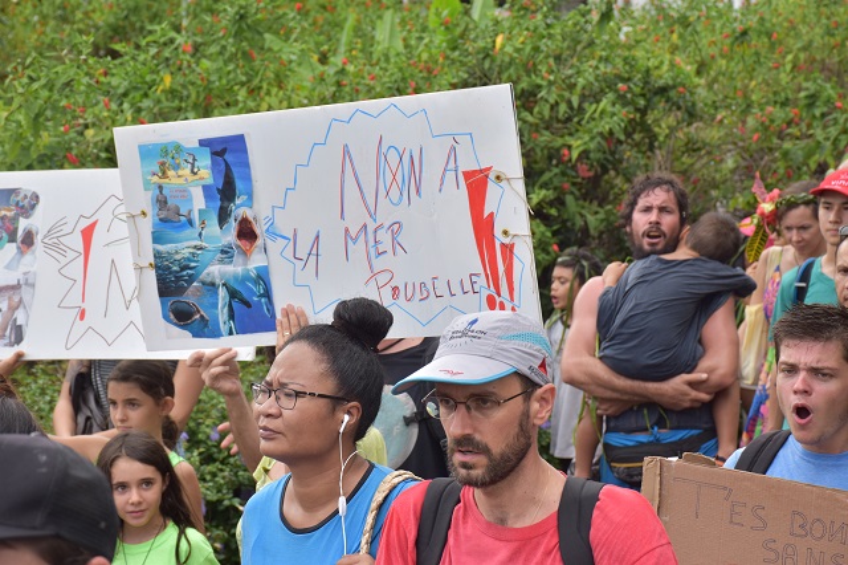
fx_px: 2649
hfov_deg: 18.2
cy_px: 282
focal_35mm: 112
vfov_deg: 12.2
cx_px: 424
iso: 250
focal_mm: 75
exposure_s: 1/250
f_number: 8
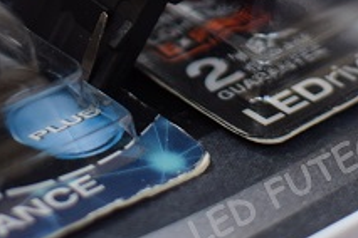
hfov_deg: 11.7
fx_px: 1717
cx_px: -20
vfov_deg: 7.8
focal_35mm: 173
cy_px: -141
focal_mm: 35
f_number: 2.8
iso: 200
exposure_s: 1/125
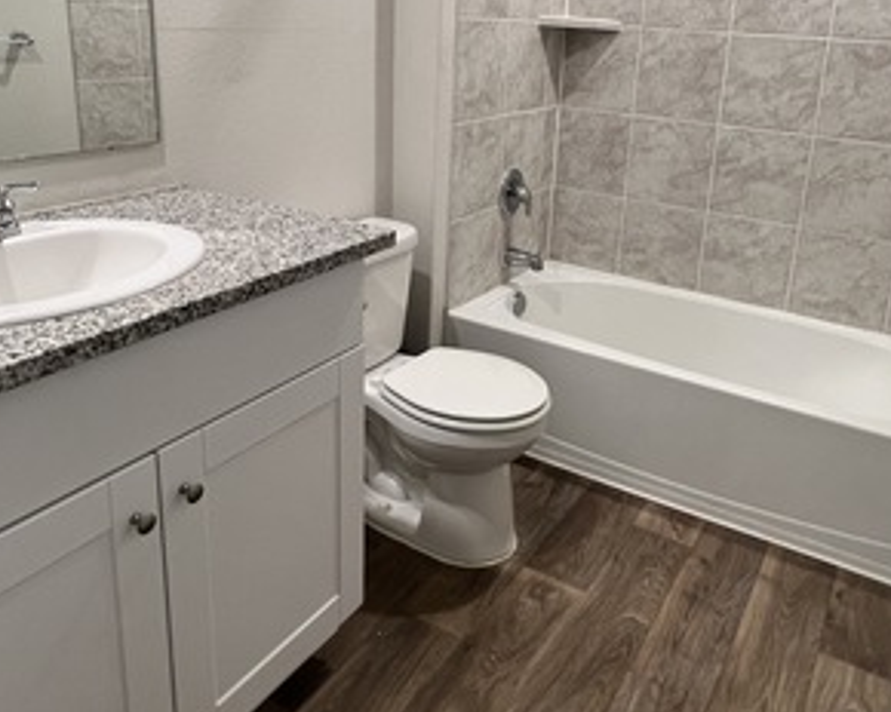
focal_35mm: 28
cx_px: 492
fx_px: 738
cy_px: 230
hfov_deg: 62.1
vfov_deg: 50.5
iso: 250
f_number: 1.8
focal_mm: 1.57
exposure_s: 1/120
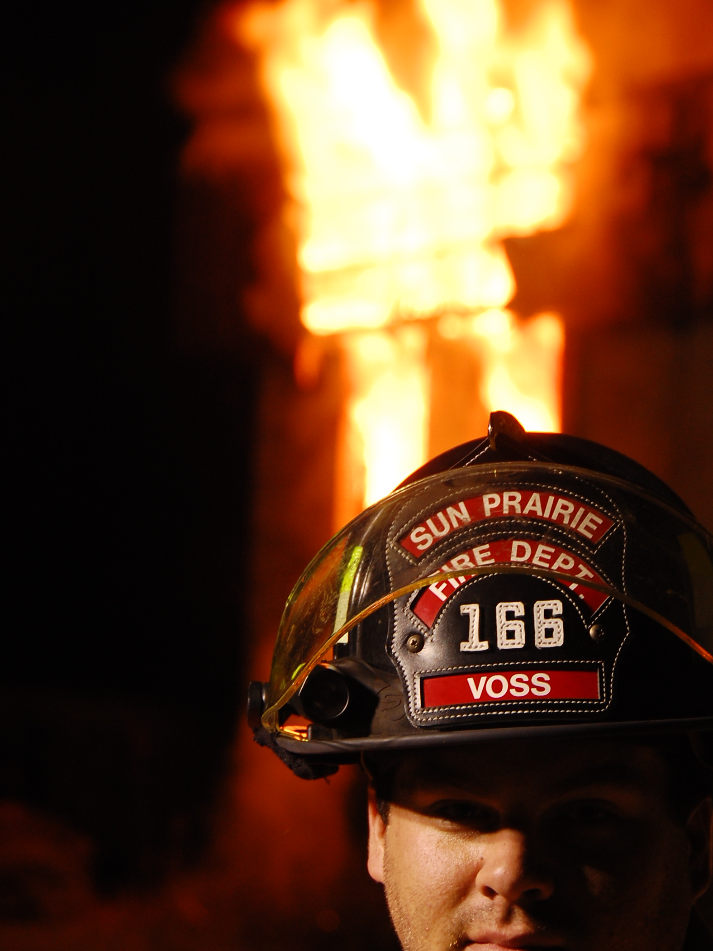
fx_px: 4249
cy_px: 496
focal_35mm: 155
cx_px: 450
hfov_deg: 9.6
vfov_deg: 12.8
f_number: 5.6
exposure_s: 1/40
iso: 400
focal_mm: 75
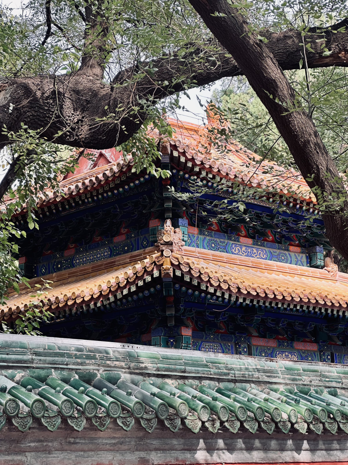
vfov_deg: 25.3
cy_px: 232
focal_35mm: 77
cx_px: 174
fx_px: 1032
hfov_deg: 19.1
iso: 40
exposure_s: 1/99
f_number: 2.8
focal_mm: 9
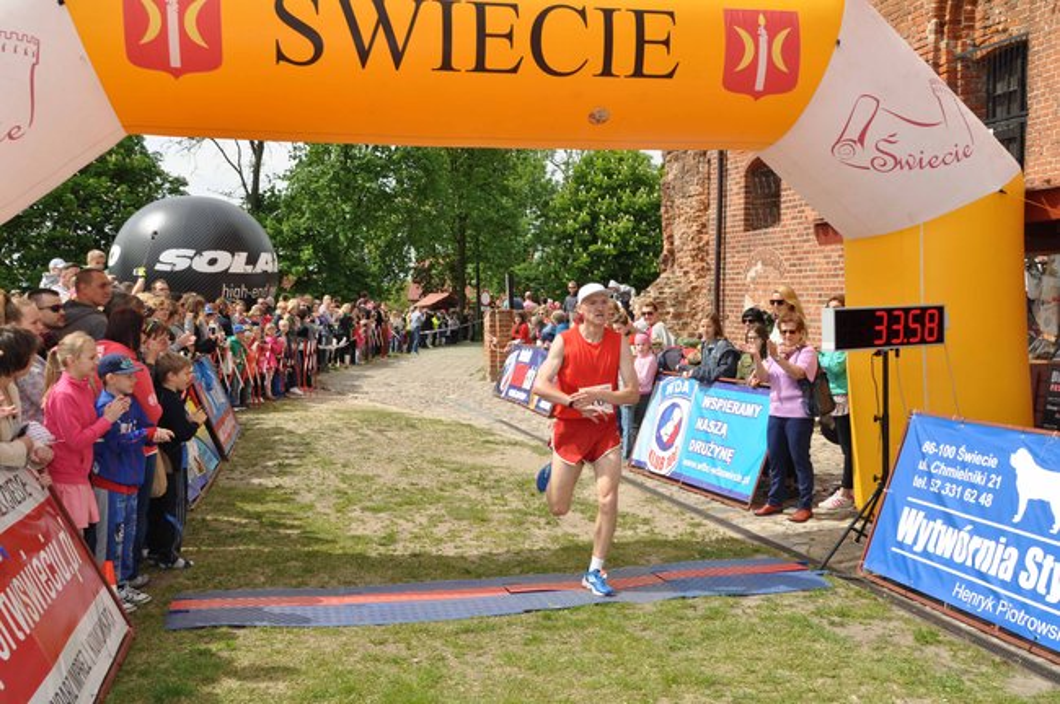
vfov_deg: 35.4
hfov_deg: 51.3
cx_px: 530
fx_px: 1103
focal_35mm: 38
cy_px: 352
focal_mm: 25
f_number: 14
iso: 200
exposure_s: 1/200
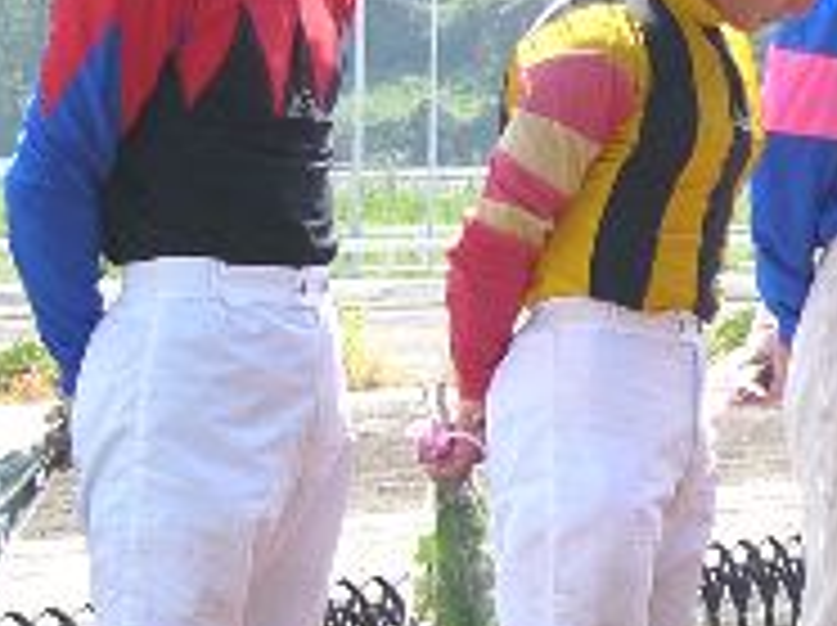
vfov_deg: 5.5
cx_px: 1166
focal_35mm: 272
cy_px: 189
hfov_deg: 7.2
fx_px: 6568
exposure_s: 1/400
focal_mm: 13.1
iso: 50
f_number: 4
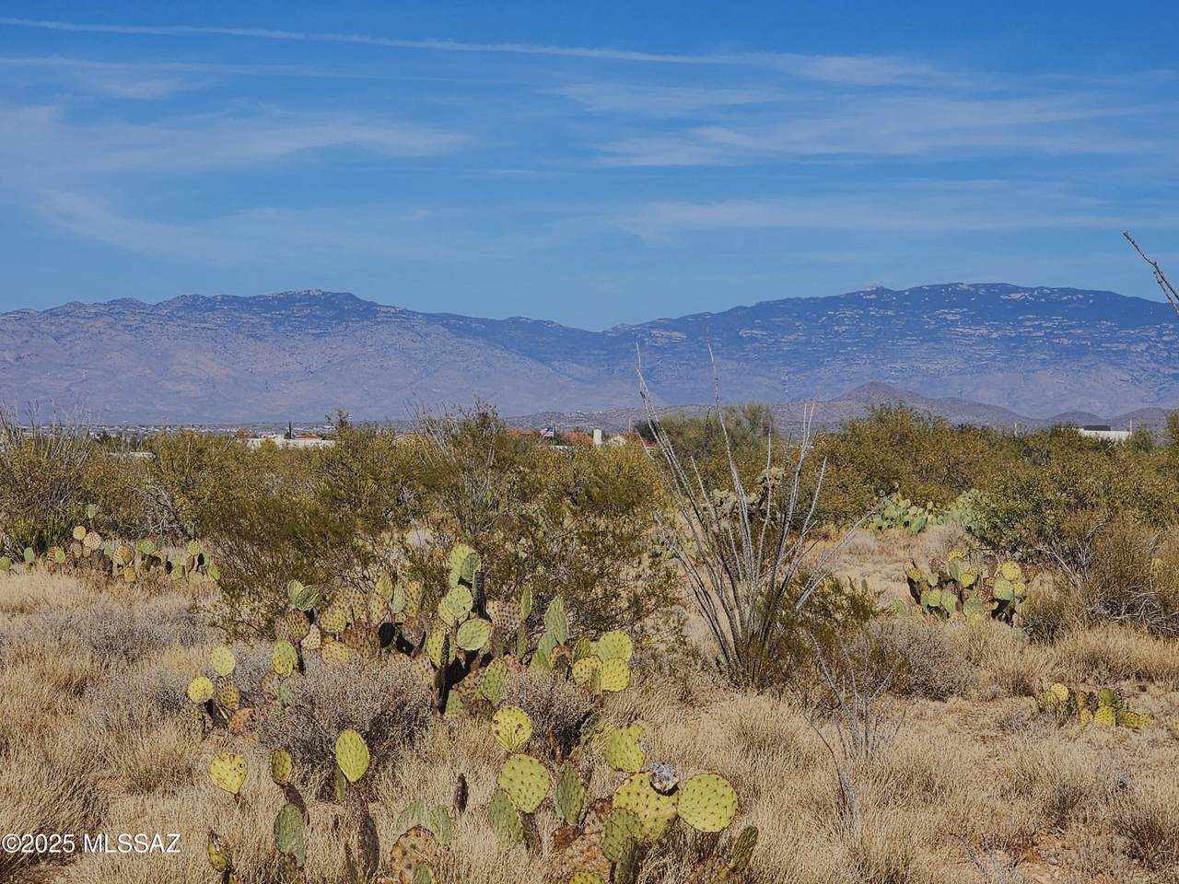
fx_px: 2350
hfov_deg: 28.2
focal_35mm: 69
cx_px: 590
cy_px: 442
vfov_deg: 21.3
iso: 40
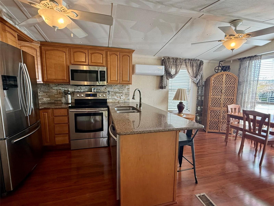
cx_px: 137
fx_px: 111
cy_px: 103
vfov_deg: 85.7
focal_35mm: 14
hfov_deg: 102.1
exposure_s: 1/120
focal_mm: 2.22
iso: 125
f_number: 2.2
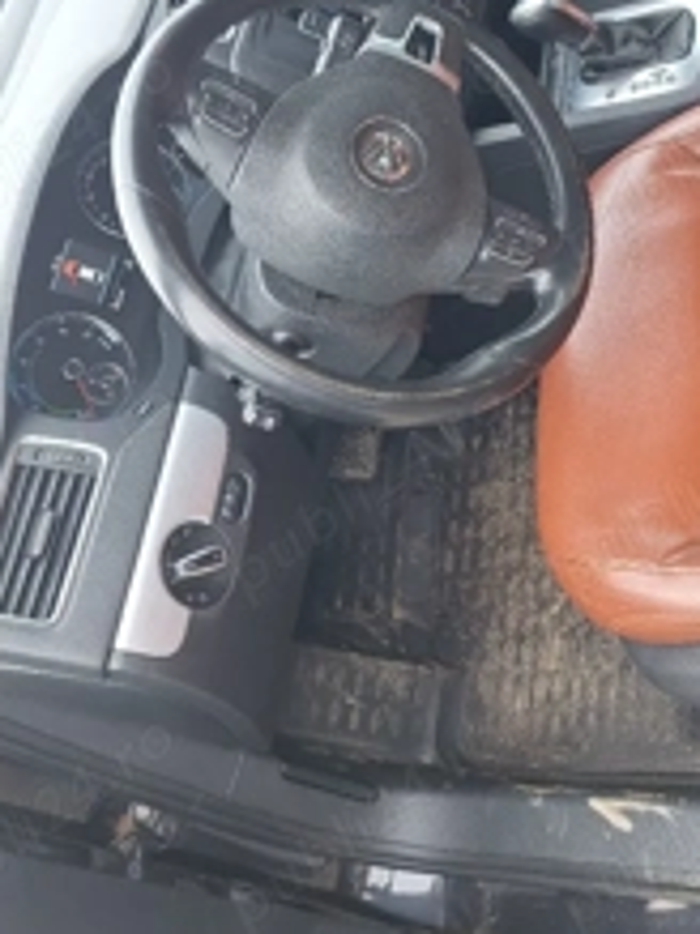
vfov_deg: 43.1
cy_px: 209
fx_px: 1134
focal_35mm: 42
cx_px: 452
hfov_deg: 34.1
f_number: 1.8
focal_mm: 5.54
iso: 50
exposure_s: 1/100
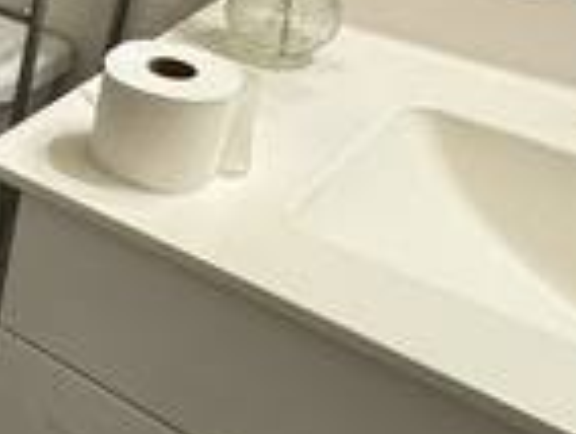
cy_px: 41
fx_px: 1050
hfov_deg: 22.0
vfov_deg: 22.8
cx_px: -402
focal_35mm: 63
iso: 200
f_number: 2.2
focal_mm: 2.22
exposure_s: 1/60
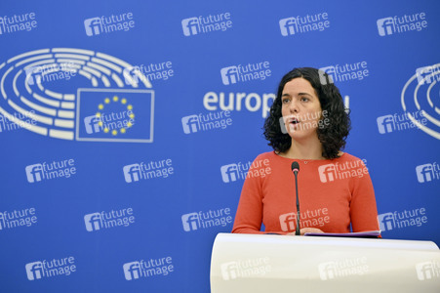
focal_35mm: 122
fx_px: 1490
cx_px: 220
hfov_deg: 16.8
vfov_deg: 11.2
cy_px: 146
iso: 640
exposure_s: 1/160
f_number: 2.8
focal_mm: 122
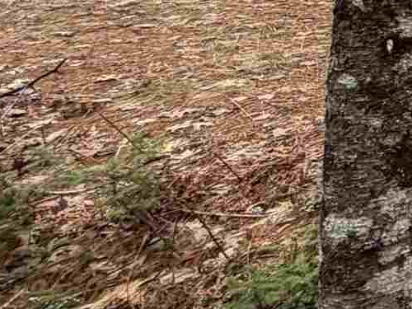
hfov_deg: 13.2
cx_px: 1096
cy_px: -211
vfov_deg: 15.3
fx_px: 1024
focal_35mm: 86
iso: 50
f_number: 2.2
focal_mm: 2.22
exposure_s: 1/124
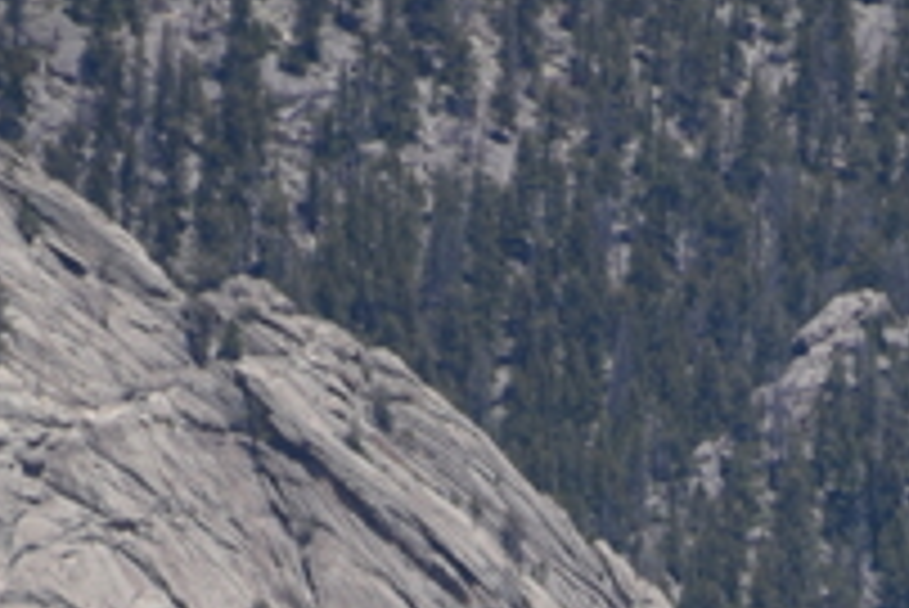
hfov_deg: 1.1
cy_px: 1207
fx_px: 48084
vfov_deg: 0.7
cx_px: 796
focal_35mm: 1903
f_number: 5.6
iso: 110
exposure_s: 1/640
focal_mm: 300
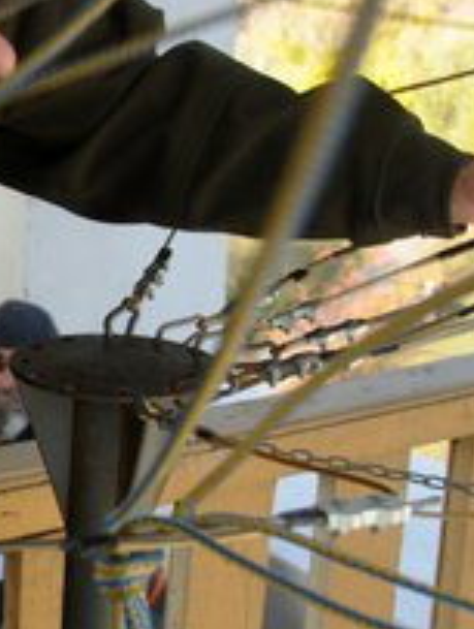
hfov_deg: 14.2
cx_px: -70
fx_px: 1856
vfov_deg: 19.2
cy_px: 276
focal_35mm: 102
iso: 200
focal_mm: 24
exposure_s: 1/200
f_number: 5.6
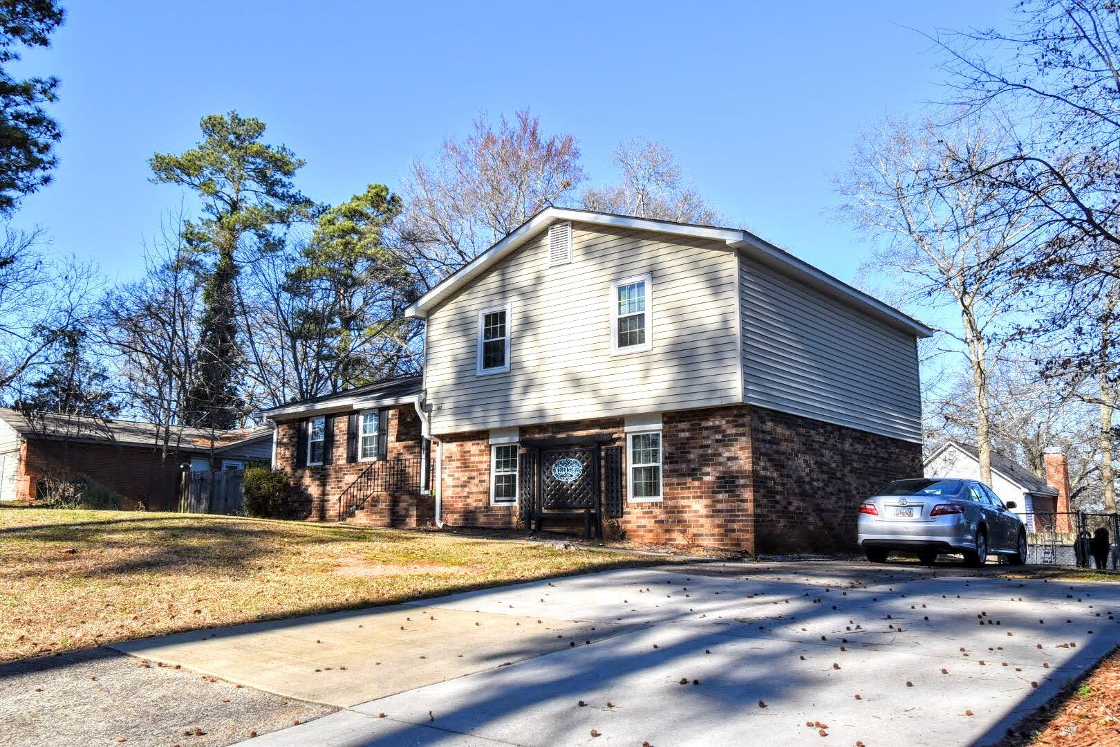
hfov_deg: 61.9
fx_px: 933
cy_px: 374
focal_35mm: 30
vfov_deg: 43.6
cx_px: 560
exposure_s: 1/320
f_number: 9
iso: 200
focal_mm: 20
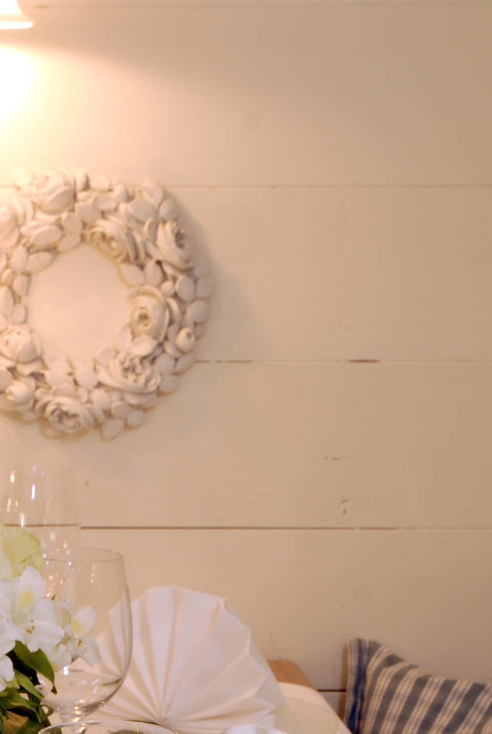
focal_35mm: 109
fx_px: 2235
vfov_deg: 18.1
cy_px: 788
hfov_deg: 12.4
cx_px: -45
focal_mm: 27
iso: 100
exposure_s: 2.5
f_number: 13
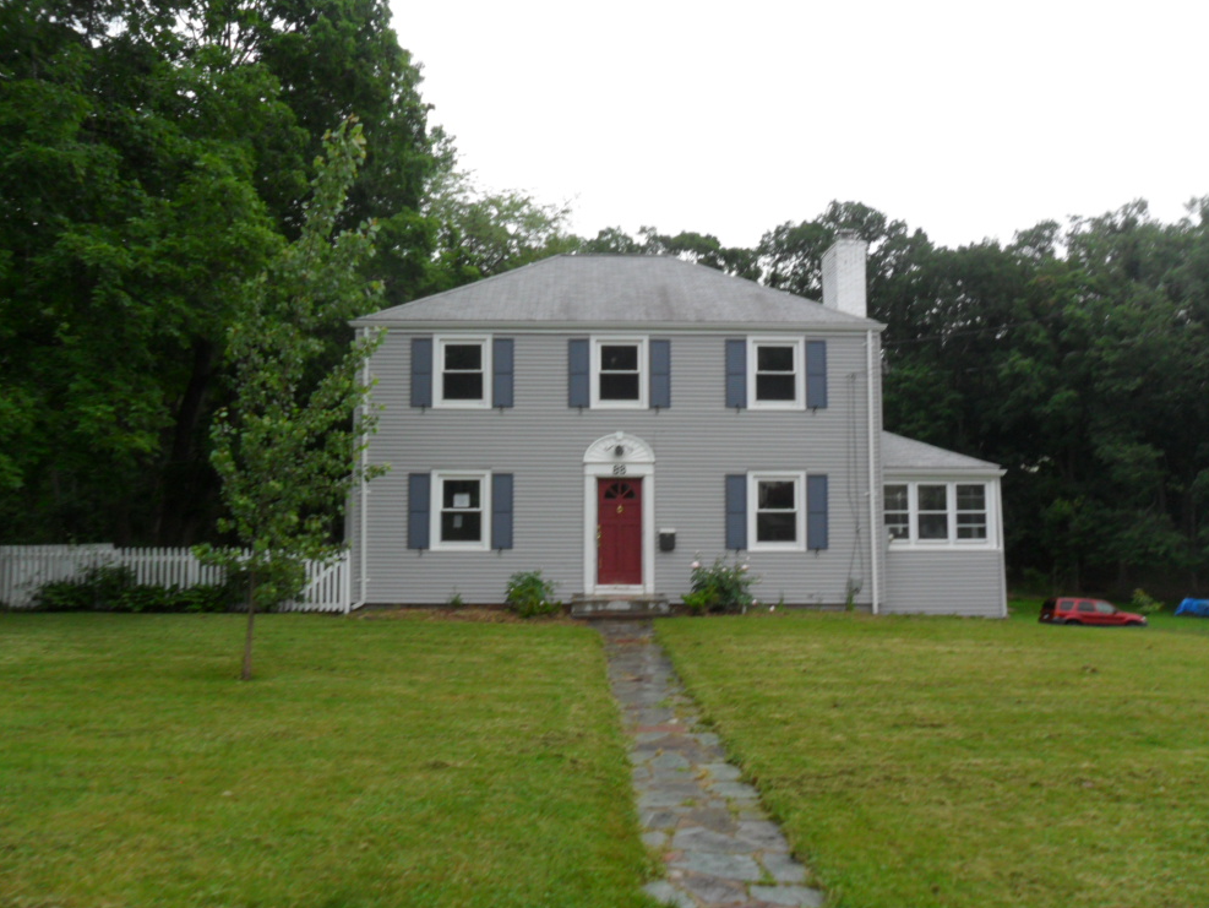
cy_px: 452
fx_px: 978
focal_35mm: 28
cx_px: 616
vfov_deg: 49.8
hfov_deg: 63.4
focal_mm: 4.9
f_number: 3.5
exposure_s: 1/180
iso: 100
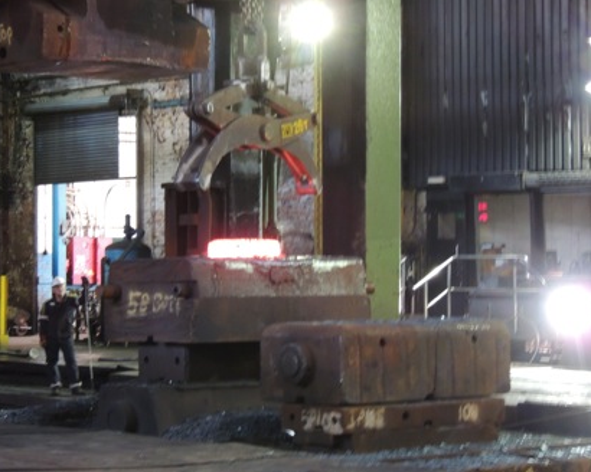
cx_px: 280
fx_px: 1924
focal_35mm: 110
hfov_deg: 17.5
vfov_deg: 14.0
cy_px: 236
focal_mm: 18.7
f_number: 4.2
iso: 800
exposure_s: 1/6
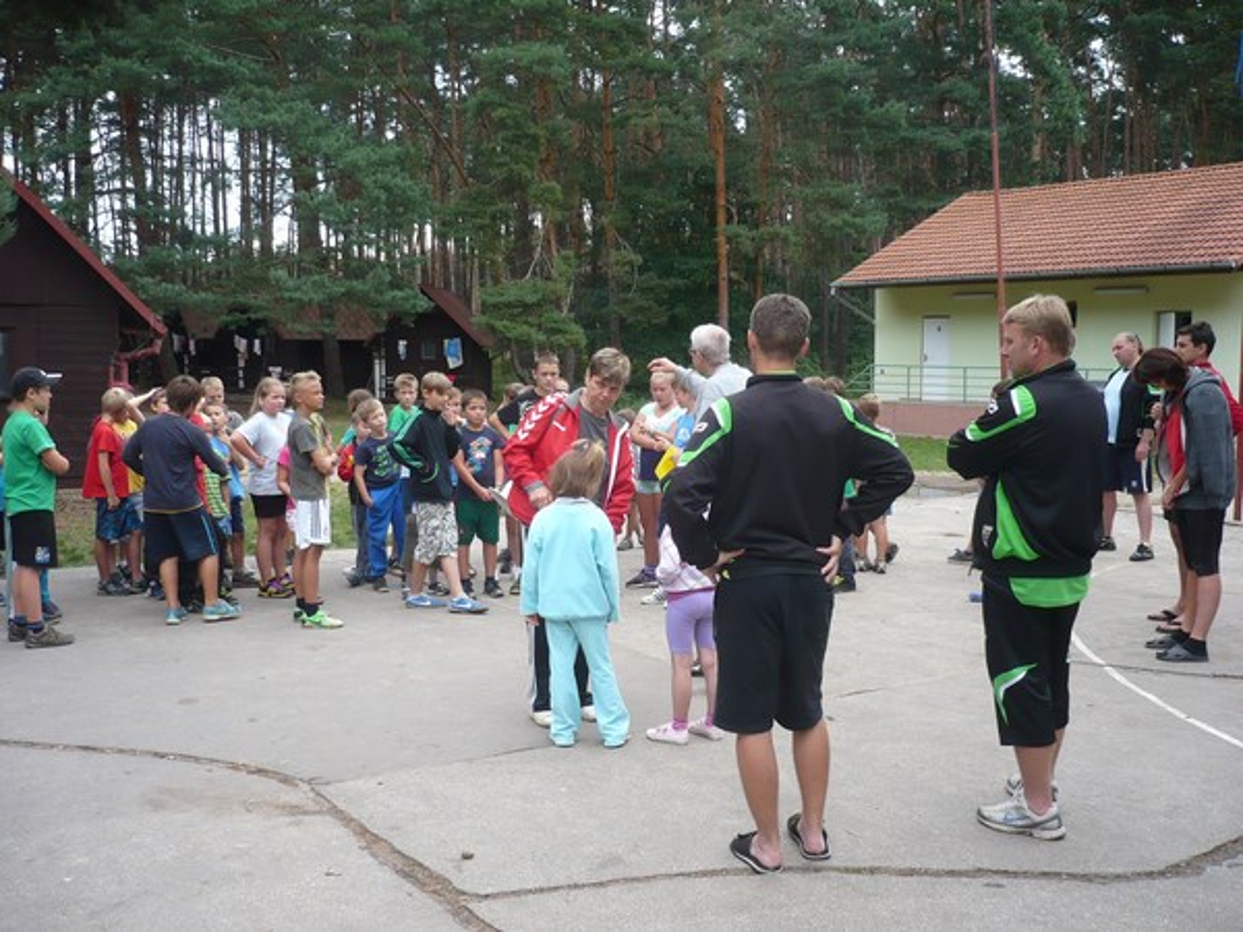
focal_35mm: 35
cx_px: 622
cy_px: 466
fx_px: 1257
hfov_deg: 52.6
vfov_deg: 40.7
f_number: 2.8
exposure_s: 1/250
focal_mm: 5.8
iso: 100
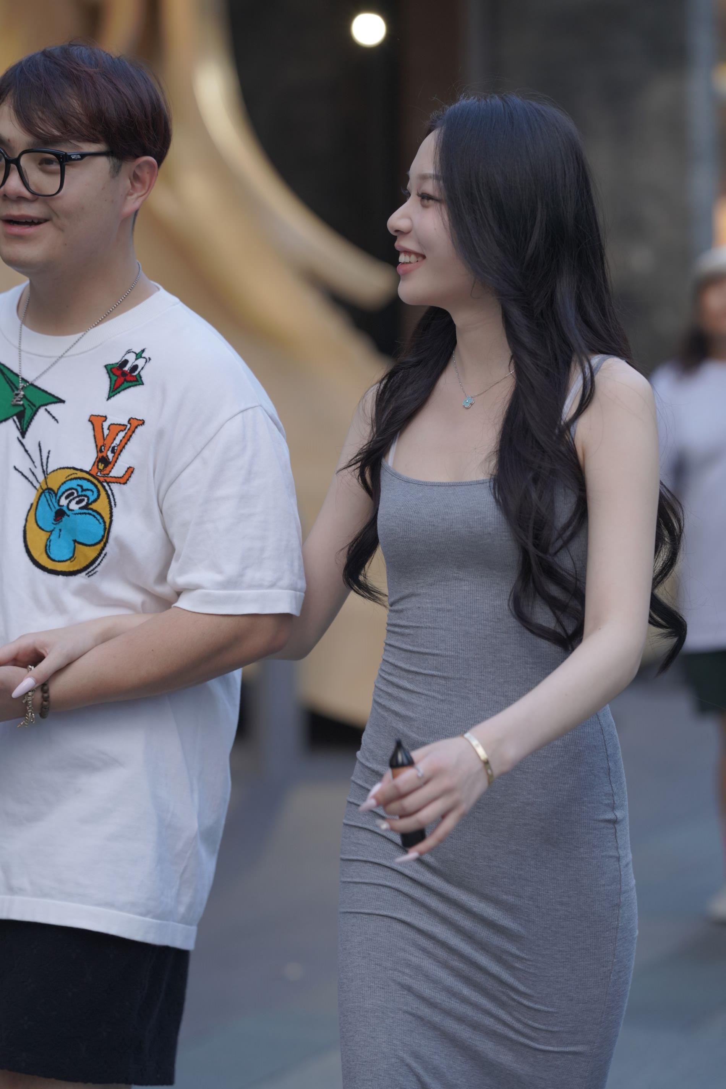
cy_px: 544
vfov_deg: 15.2
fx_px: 4084
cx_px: 363
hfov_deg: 10.2
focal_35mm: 135
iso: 500
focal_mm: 135
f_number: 3.5
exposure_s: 1/500
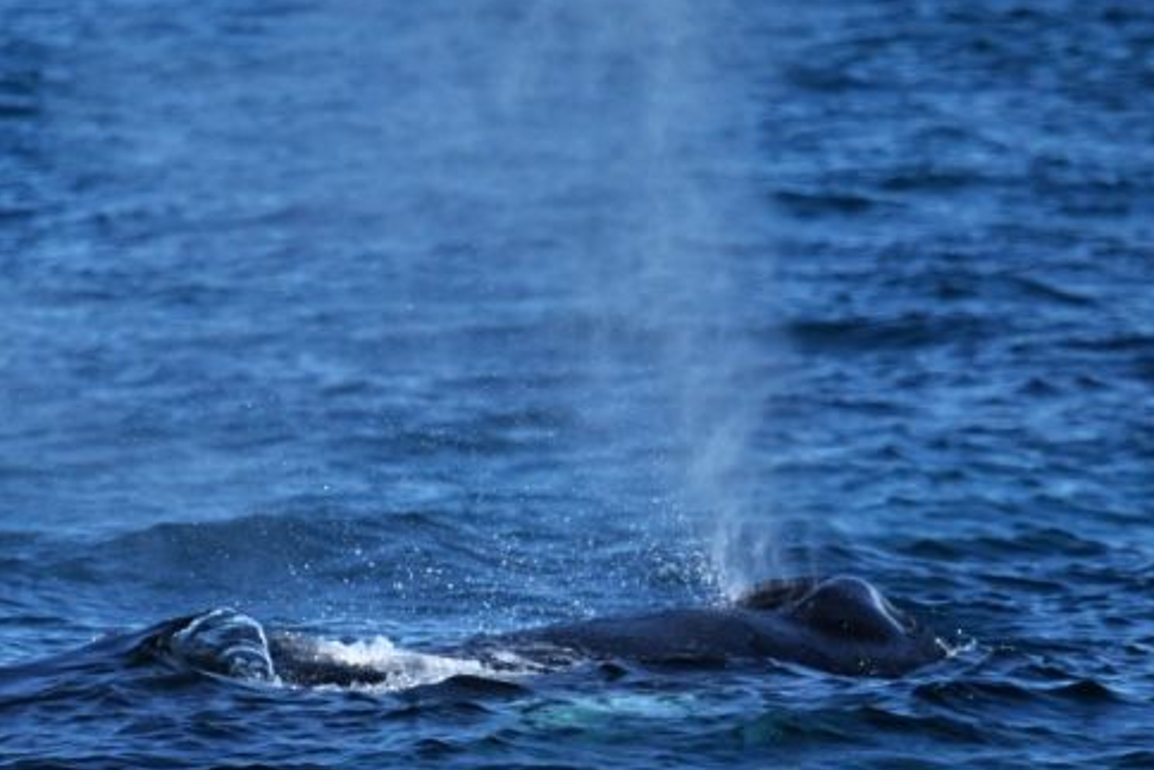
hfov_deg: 2.1
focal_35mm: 992
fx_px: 31807
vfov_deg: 1.4
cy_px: 242
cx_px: 496
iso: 1100
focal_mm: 600
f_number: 6.3
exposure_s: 1/8000
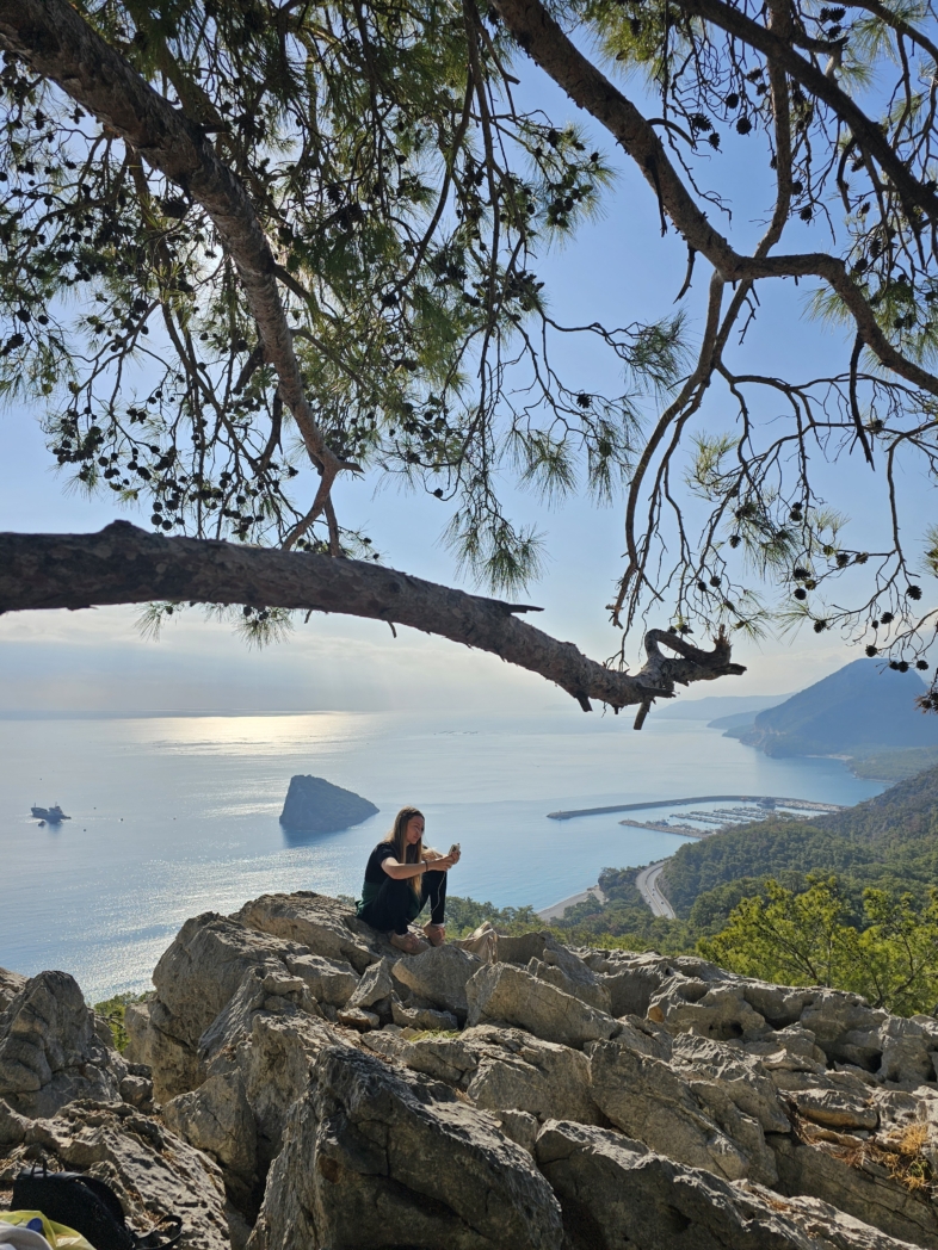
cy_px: 625
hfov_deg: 58.9
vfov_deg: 73.9
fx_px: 831
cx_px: 469
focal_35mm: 23
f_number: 1.7
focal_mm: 6.3
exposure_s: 1/1465
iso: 10
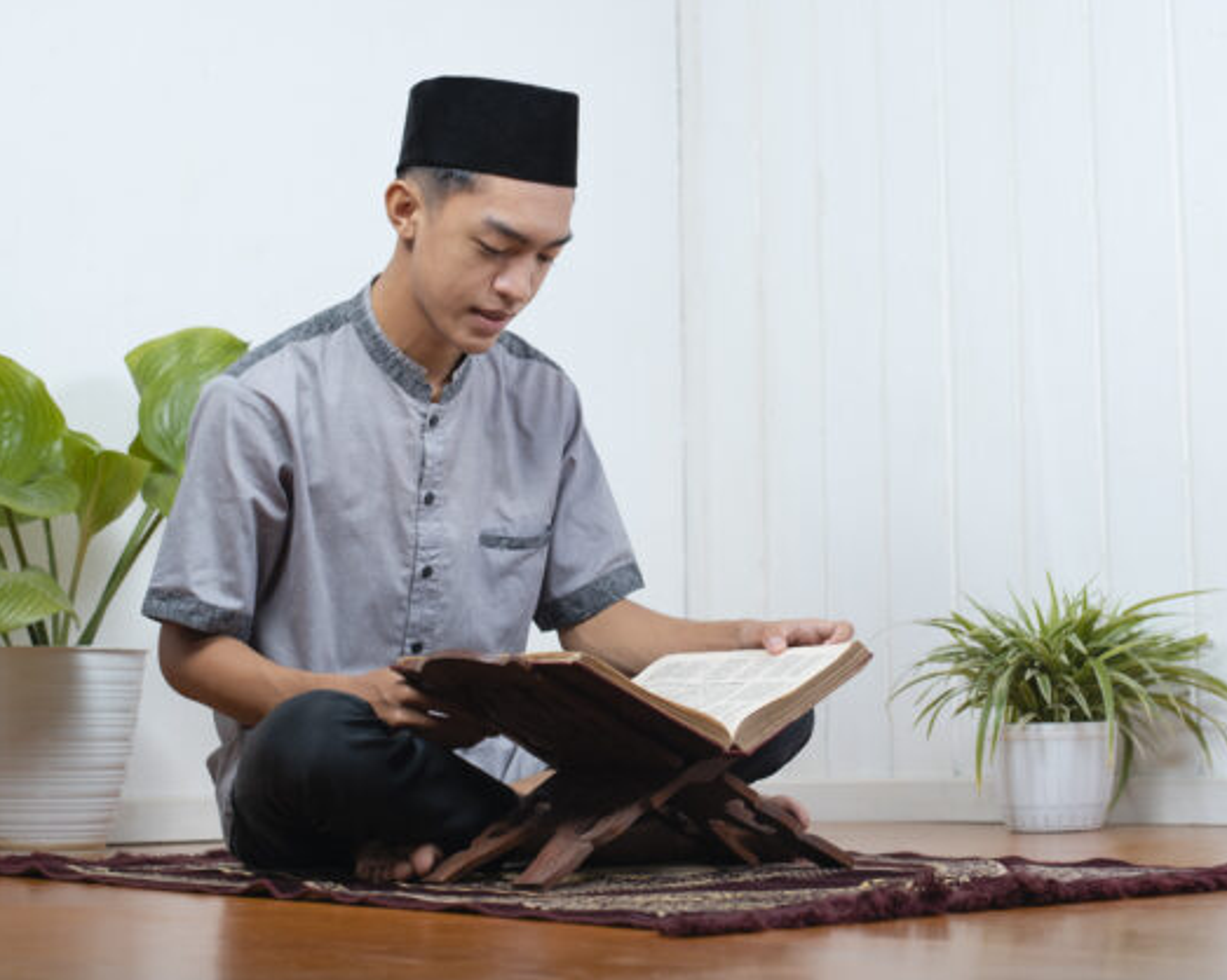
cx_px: 669
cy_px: 423
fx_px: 2505
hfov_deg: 27.5
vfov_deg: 22.1
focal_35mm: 69
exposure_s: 1/160
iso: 200
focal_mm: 50
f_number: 5
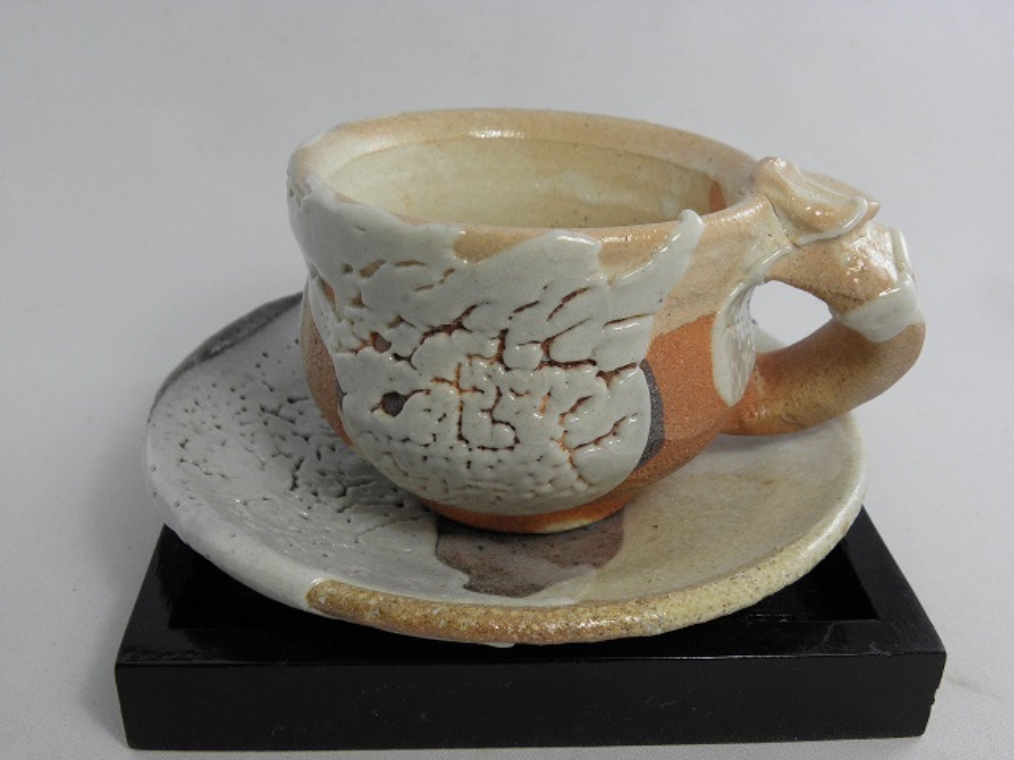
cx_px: 507
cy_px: 380
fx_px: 1142
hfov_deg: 47.9
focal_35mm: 39
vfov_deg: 36.8
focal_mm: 7.07
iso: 125
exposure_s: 1/40
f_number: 3.2
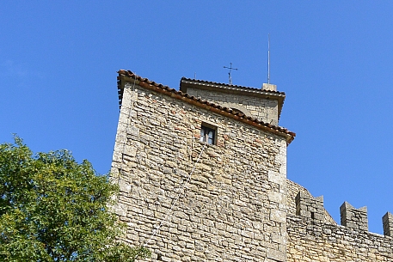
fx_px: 688
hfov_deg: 30.8
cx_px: 332
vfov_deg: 21.2
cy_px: 221
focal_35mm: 63
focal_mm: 13.6
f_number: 5
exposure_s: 1/800
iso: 160
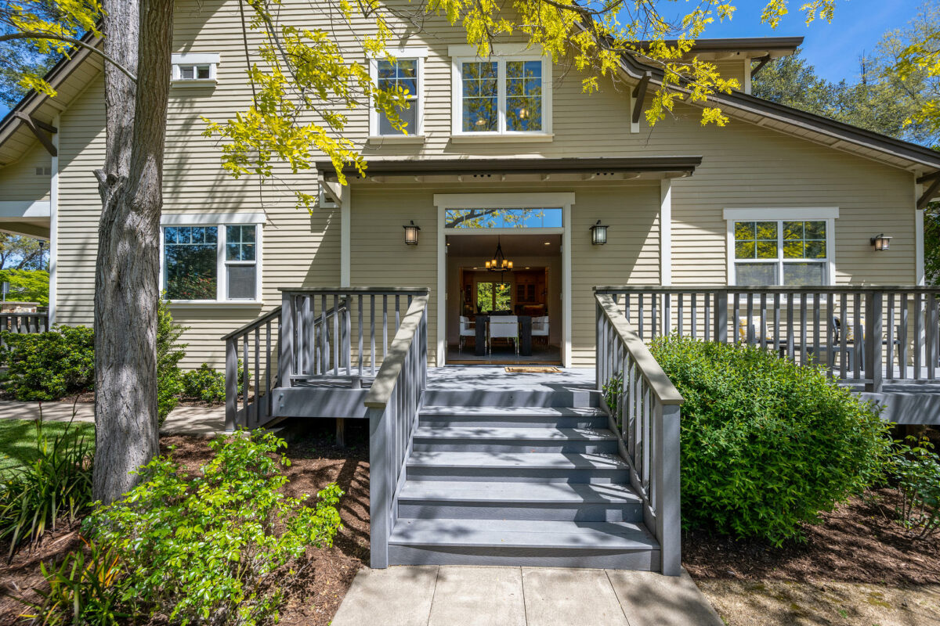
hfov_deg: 104.3
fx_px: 366
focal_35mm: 14
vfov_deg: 81.2
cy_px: 313
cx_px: 470
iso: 250
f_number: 9
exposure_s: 1/250
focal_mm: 14
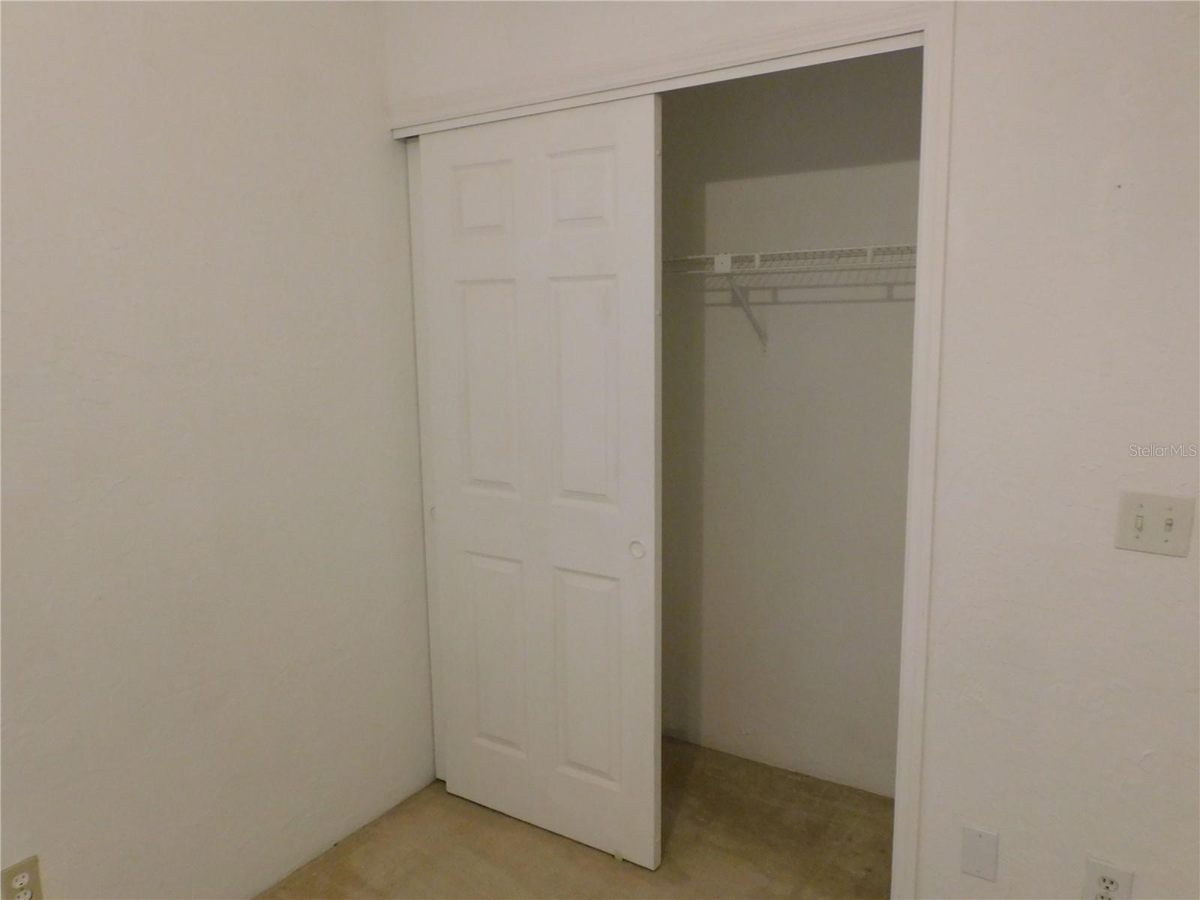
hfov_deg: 71.6
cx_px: 600
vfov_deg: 56.8
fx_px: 832
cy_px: 450
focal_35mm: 24
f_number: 3.3
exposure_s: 1/30
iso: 360
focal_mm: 4.3
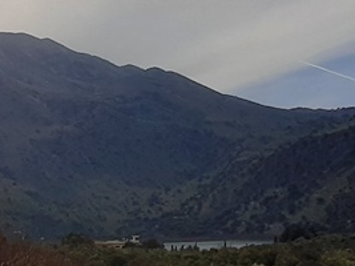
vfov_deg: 21.3
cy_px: 102
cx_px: 76
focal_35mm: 69
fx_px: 707
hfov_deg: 27.7
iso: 40
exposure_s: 1/5319
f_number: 2.4
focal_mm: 1.87
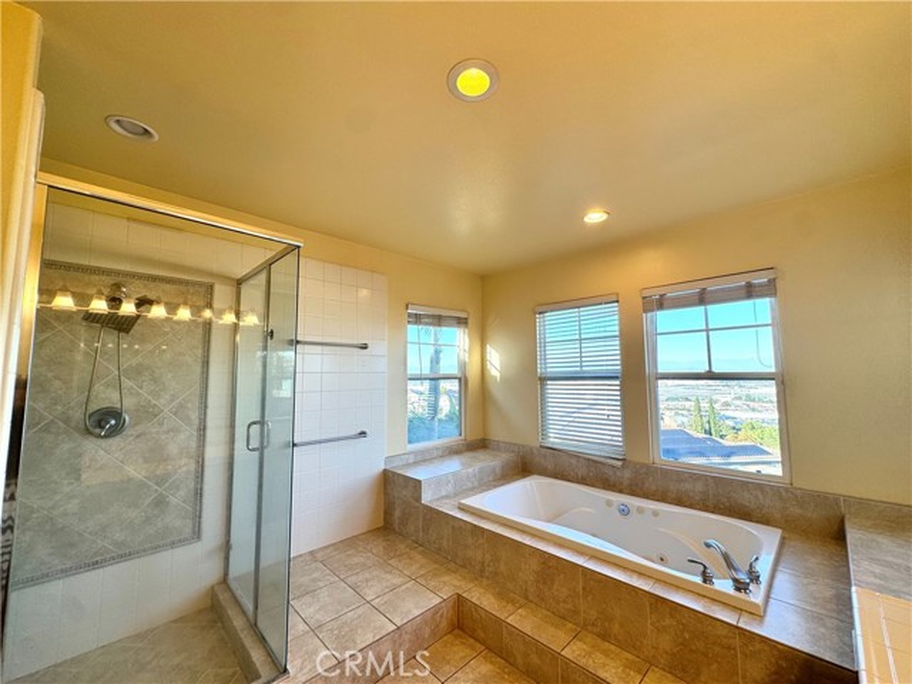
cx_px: 456
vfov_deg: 85.7
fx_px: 369
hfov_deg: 102.1
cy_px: 342
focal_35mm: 14
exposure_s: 1/133
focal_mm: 2.22
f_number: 2.2
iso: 40
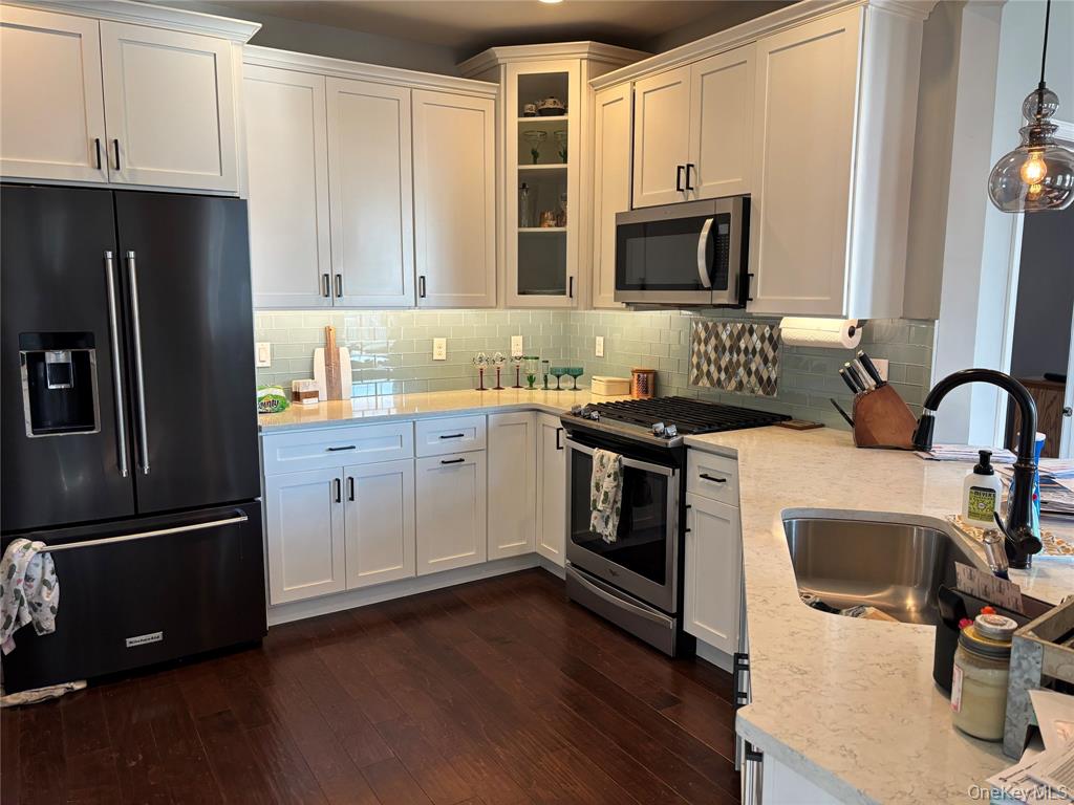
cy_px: 402
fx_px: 807
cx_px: 537
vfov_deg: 53.1
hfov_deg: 67.3
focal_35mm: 26
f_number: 1.6
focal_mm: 5.96
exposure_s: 1/120
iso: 125
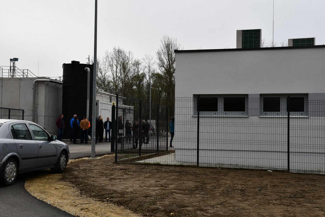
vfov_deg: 26.5
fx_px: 460
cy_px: 108
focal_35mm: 51
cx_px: 162
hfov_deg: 38.9
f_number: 9
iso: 100
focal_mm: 34
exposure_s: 1/320
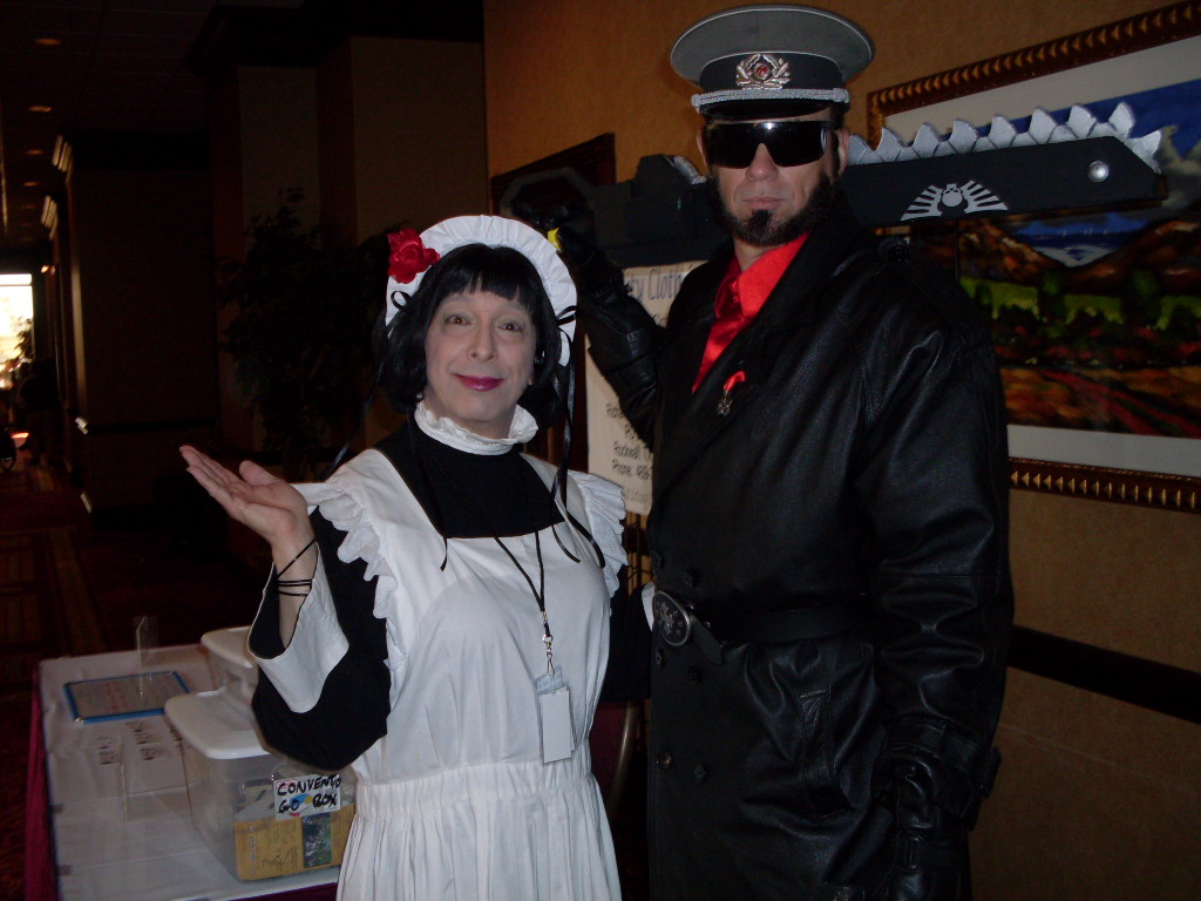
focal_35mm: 38
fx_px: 1318
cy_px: 450
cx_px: 600
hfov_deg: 49.0
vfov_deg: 37.7
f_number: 2.8
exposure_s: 1/45
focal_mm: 6.3
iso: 100
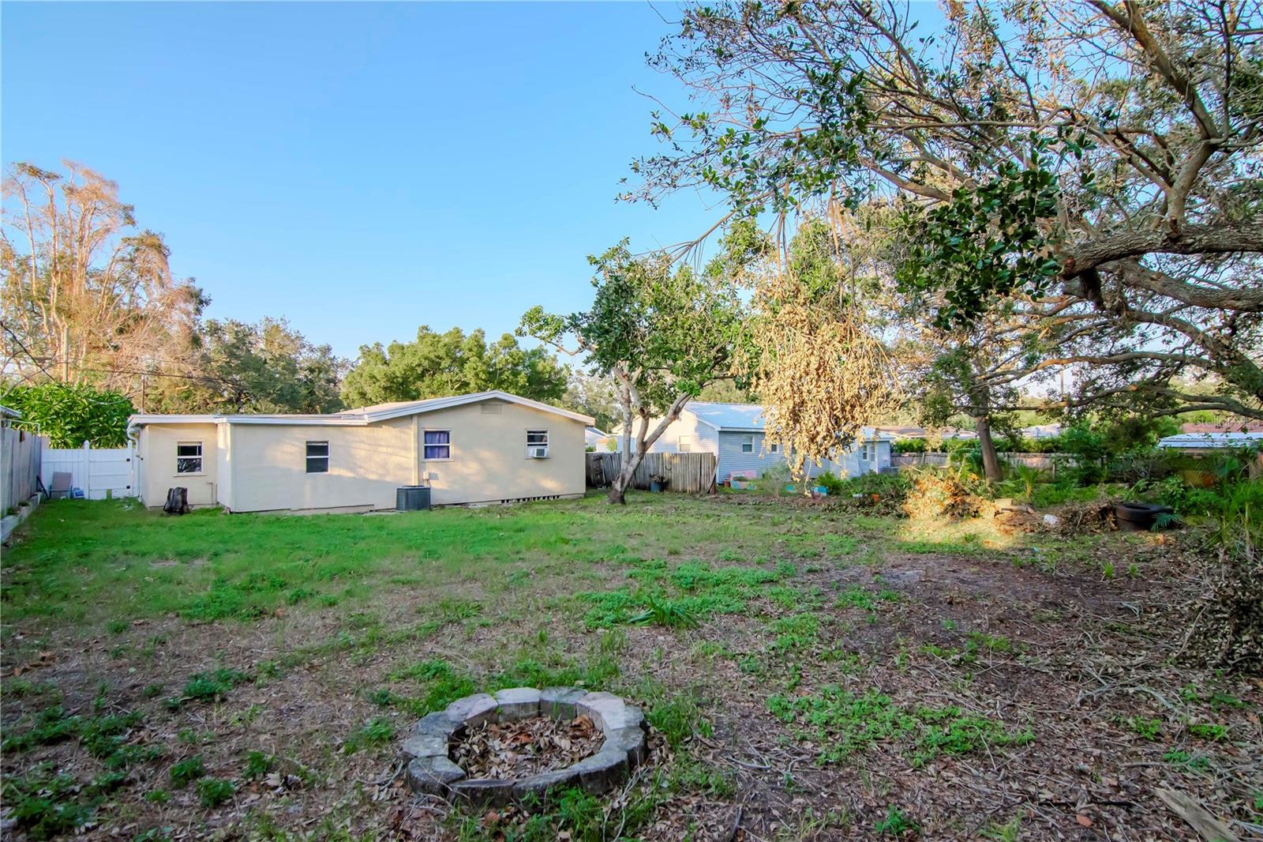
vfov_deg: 72.0
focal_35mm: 16
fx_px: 579
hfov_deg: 95.0
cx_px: 632
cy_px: 421
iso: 640
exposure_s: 1/640
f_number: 7.1
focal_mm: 11
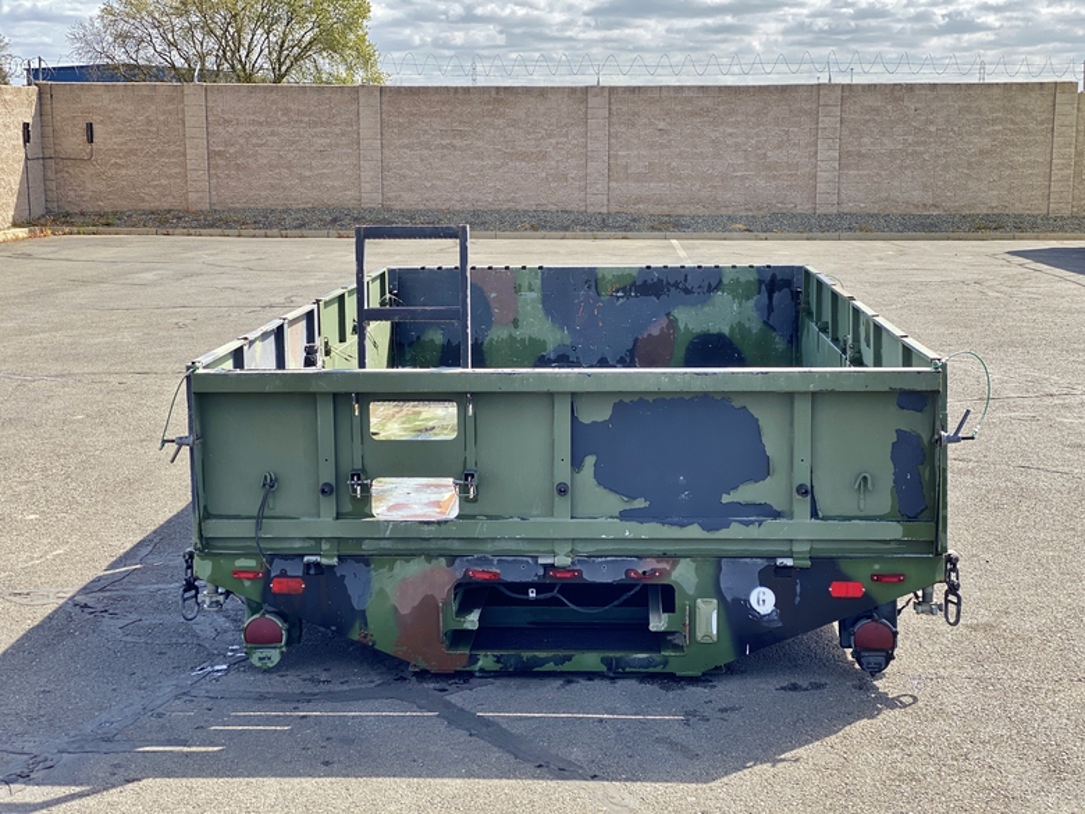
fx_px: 1630
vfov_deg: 28.0
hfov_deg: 36.8
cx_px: 542
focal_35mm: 52
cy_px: 407
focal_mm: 6
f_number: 2
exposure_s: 1/470
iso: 20
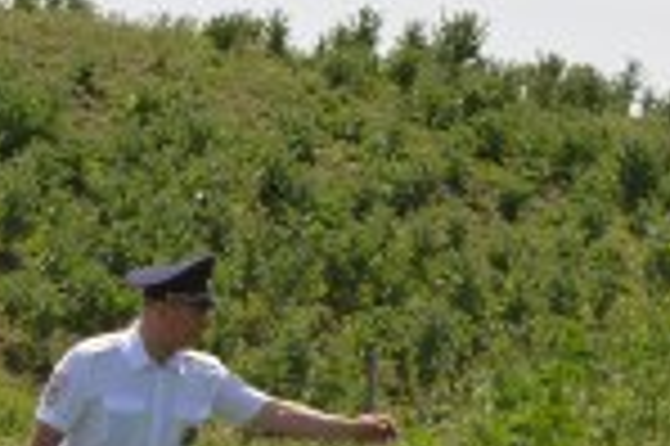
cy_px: 304
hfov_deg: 8.3
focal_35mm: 249
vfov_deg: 5.5
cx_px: 216
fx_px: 4620
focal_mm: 55
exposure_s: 1/200
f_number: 11
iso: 100
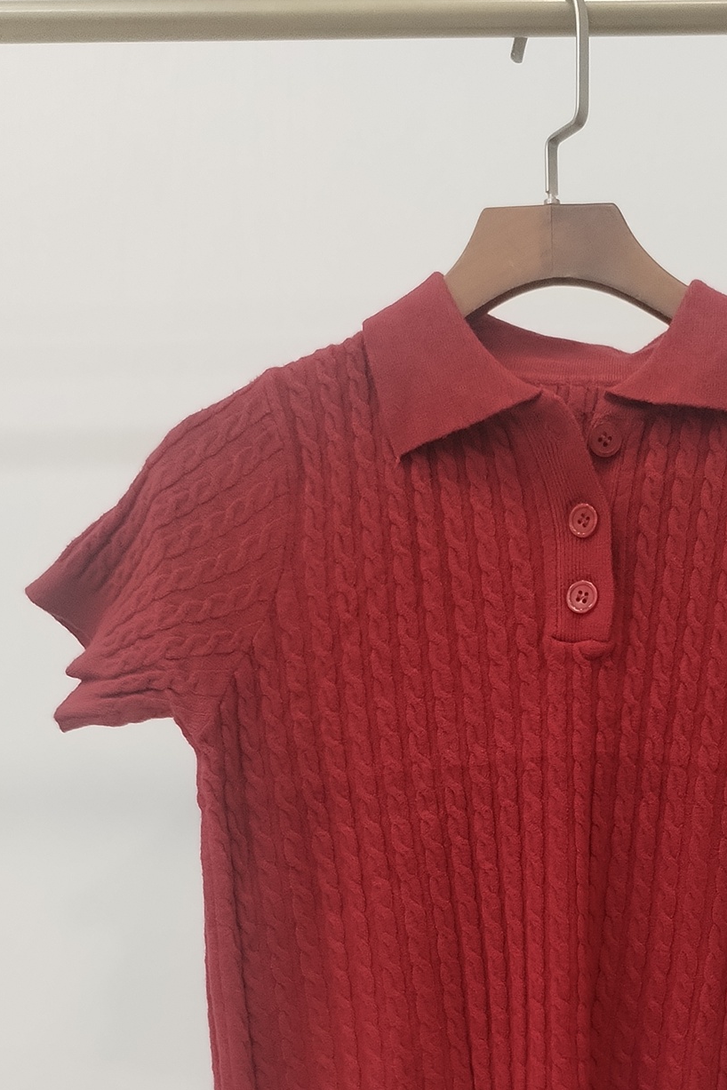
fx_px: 1787
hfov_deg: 22.6
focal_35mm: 59
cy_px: 938
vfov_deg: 32.6
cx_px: 595
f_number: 1.8
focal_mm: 4.75
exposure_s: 1/60
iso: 431
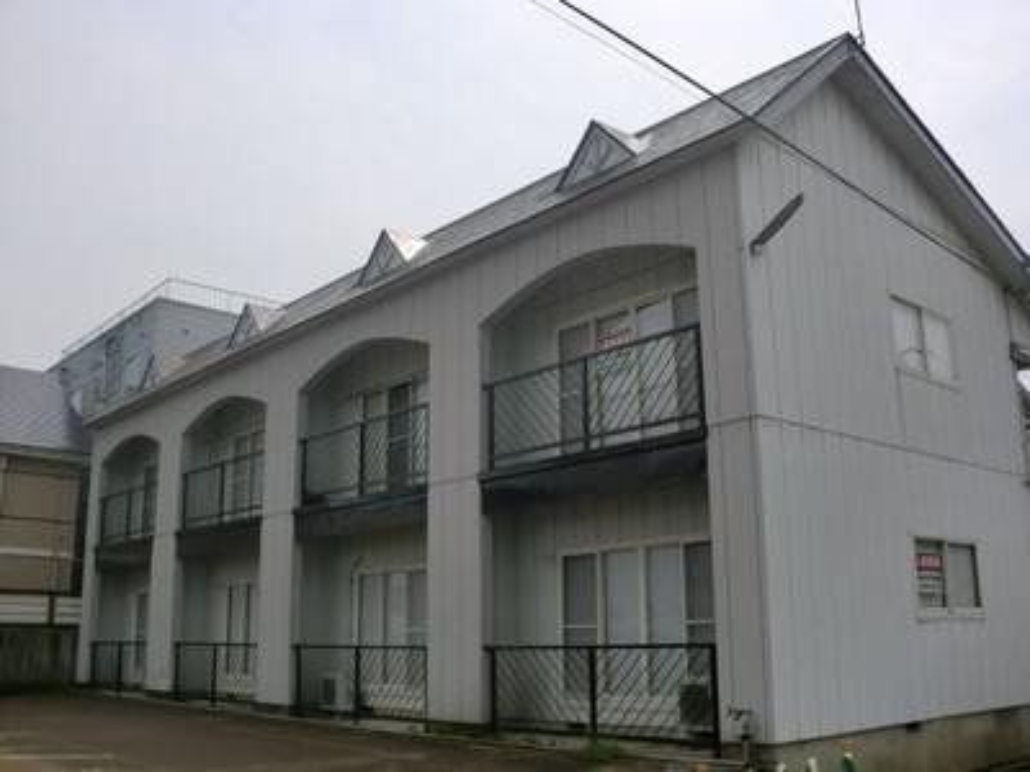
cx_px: 515
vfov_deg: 40.7
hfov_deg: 52.6
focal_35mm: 35
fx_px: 1041
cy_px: 386
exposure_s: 1/400
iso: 64
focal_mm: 6.3
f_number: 7.8
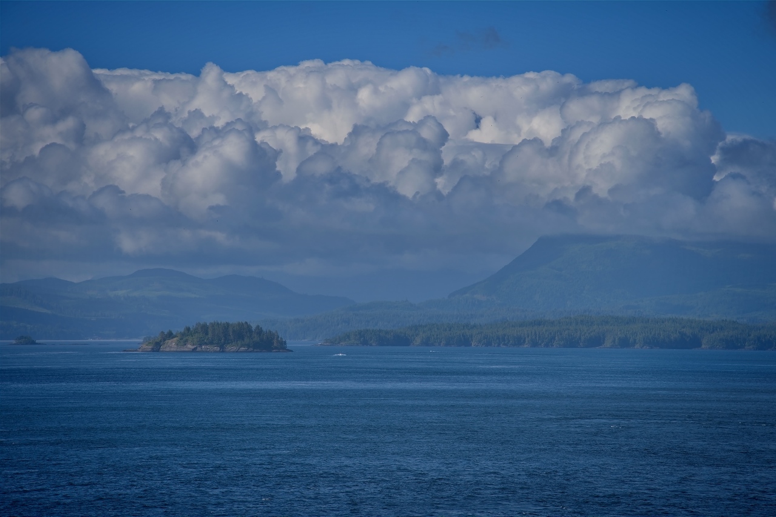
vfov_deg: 11.4
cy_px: 258
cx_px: 388
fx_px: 2587
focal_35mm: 120
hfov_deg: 17.1
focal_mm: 120
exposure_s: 1/250
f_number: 10
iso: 100
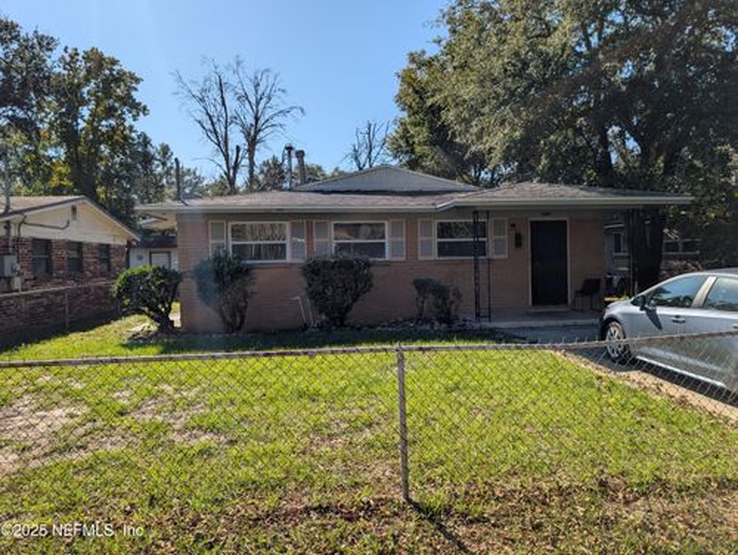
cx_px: 369
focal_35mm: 24
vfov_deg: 56.9
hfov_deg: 71.5
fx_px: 512
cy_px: 278
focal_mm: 6.9
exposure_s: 1/1418
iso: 22
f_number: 1.68
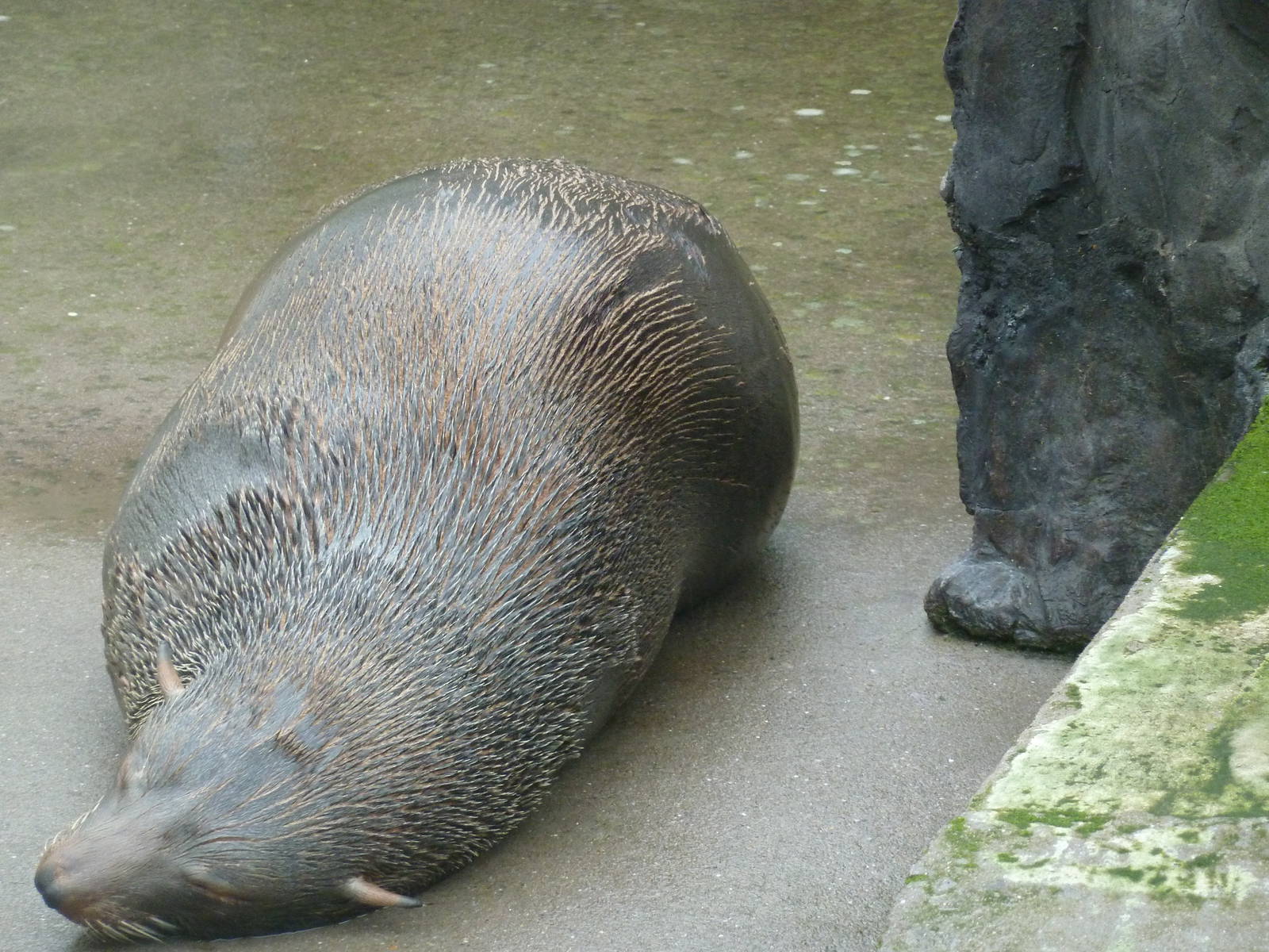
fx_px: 9531
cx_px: 634
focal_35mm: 260
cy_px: 476
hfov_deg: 7.6
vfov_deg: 5.7
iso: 400
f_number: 4.7
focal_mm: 42.6
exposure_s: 1/100
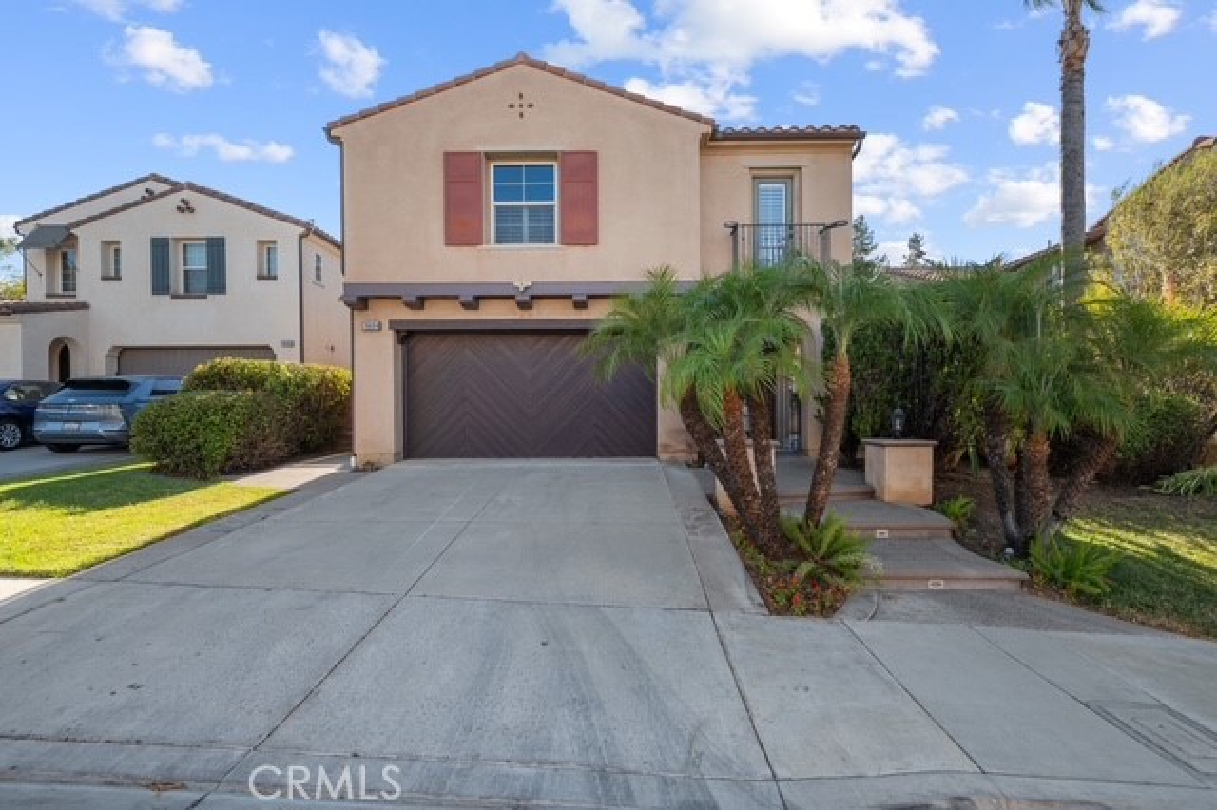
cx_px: 608
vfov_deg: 70.4
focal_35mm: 17
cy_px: 405
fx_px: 574
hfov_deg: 93.3
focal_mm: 17
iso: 140
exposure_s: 1/250
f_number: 5.6
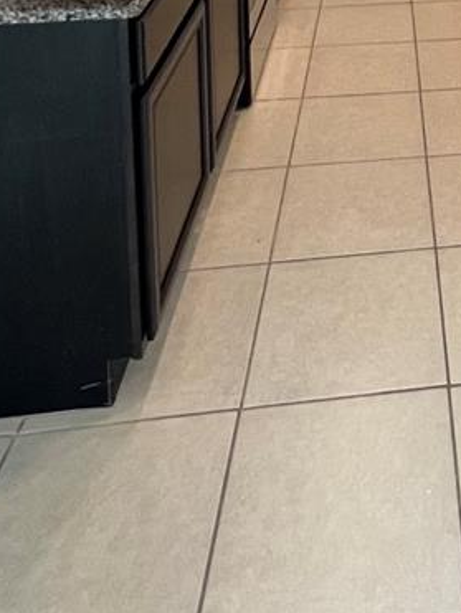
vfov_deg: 31.9
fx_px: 744
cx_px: 487
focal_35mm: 42
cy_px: -215
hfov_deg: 31.2
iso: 200
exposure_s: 1/120
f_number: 1.8
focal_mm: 1.57
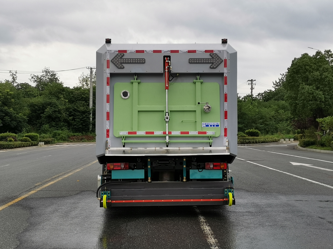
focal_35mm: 53
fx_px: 510
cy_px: 124
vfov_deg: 27.5
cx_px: 167
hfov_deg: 36.2
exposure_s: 1/496
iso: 50
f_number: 1.8
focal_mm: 4.75
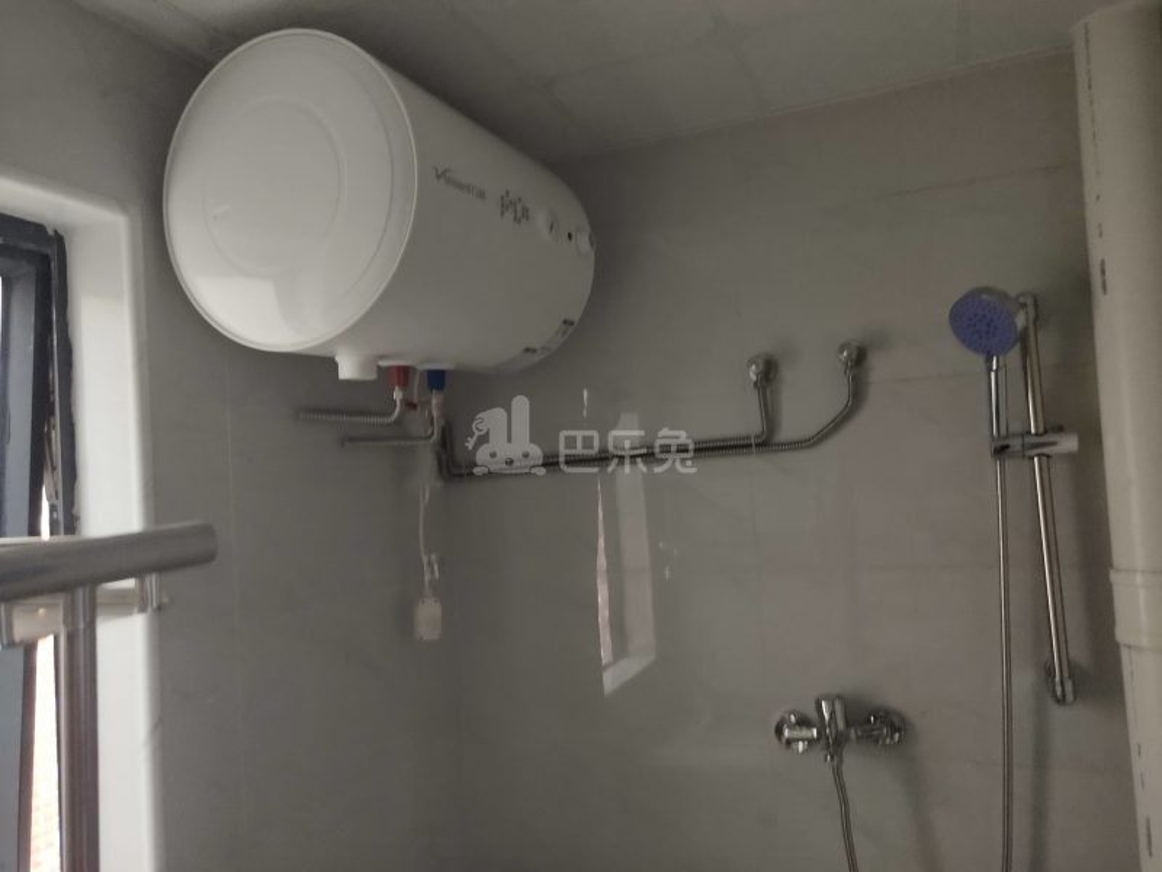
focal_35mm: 30
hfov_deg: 60.0
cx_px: 581
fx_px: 1007
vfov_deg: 46.8
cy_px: 436
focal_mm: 4.35
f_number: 1.79
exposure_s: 1/33
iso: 675
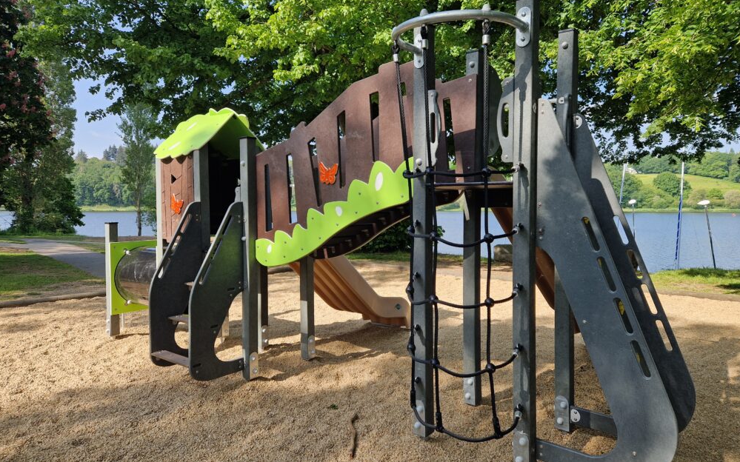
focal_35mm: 25
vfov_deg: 49.2
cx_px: 376
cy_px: 211
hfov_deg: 72.6
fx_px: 504
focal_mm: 5.4
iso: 50
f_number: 1.8
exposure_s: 1/616
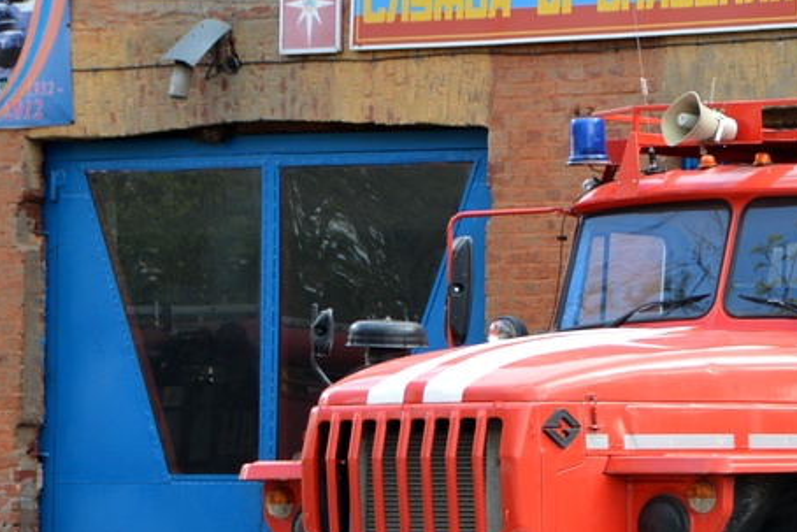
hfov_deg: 6.9
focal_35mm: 297
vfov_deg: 4.6
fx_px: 6584
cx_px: 976
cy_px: 372
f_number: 5.6
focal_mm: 75
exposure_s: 1/125
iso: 250
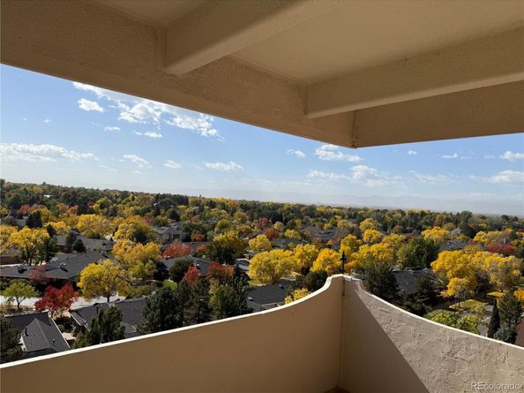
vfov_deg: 56.8
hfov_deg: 71.6
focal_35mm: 24
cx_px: 262
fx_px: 363
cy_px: 196
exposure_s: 1/6173
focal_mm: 6.76
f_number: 1.78
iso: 80
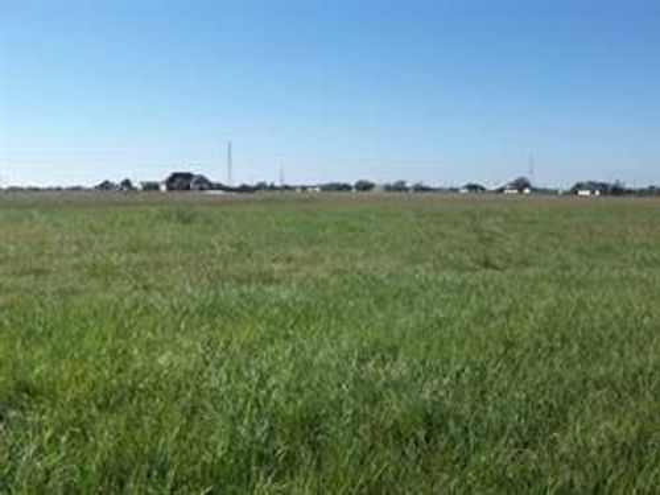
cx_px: 330
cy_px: 248
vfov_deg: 41.8
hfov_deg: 54.0
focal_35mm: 34
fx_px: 648
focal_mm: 5.7
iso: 64
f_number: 5.5
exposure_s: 1/356
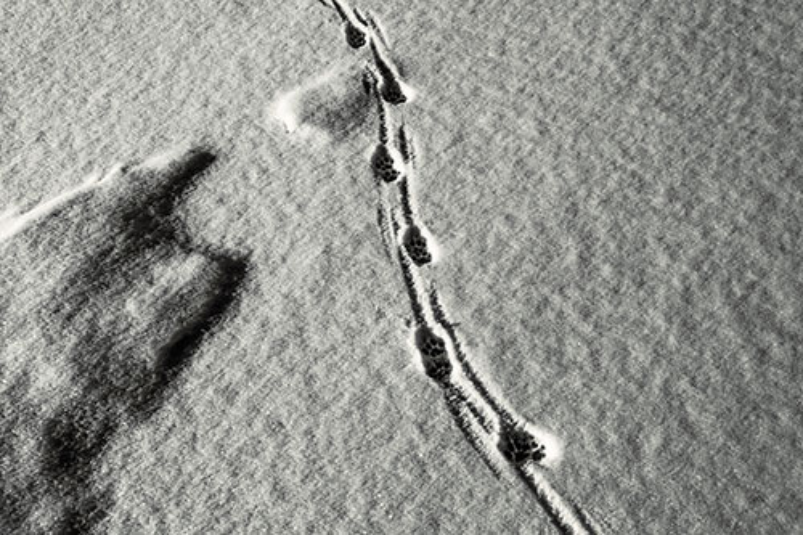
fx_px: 936
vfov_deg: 31.9
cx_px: 402
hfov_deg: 46.4
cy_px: 268
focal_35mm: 42
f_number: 9
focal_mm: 28
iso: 64
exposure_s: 1/320
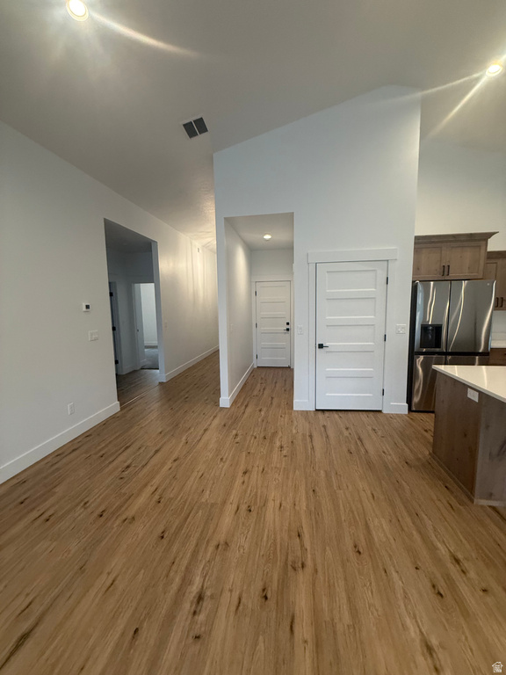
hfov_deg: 85.7
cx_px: 253
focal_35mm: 14
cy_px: 338
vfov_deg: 102.1
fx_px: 273
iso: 320
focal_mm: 2.22
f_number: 2.2
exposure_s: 1/120
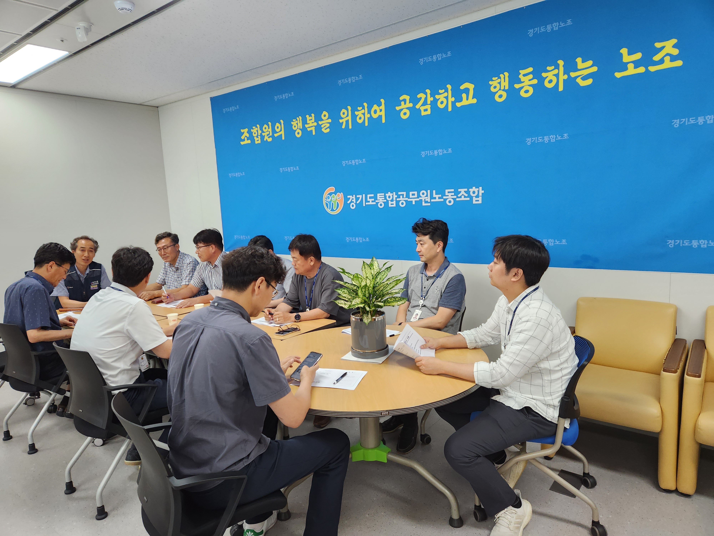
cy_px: 268
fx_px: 474
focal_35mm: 23
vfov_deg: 58.9
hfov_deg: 73.9
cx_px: 357
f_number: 1.8
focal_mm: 5.4
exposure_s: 1/120
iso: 200
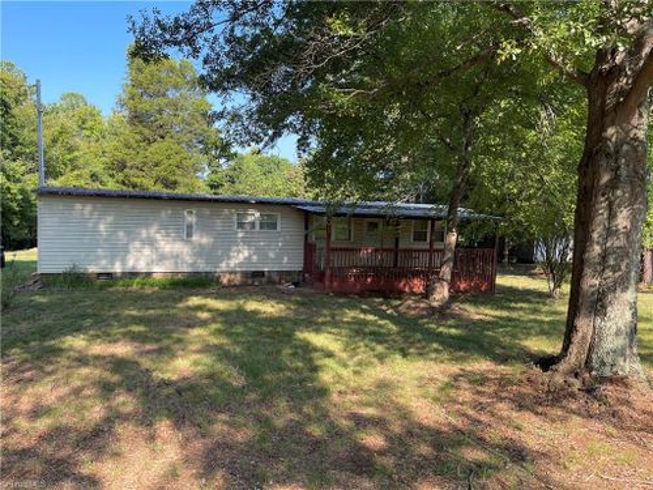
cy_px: 245
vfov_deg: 54.9
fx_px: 472
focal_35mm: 25
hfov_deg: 69.4
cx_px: 326
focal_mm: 5.1
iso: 32
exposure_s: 1/553
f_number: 1.6
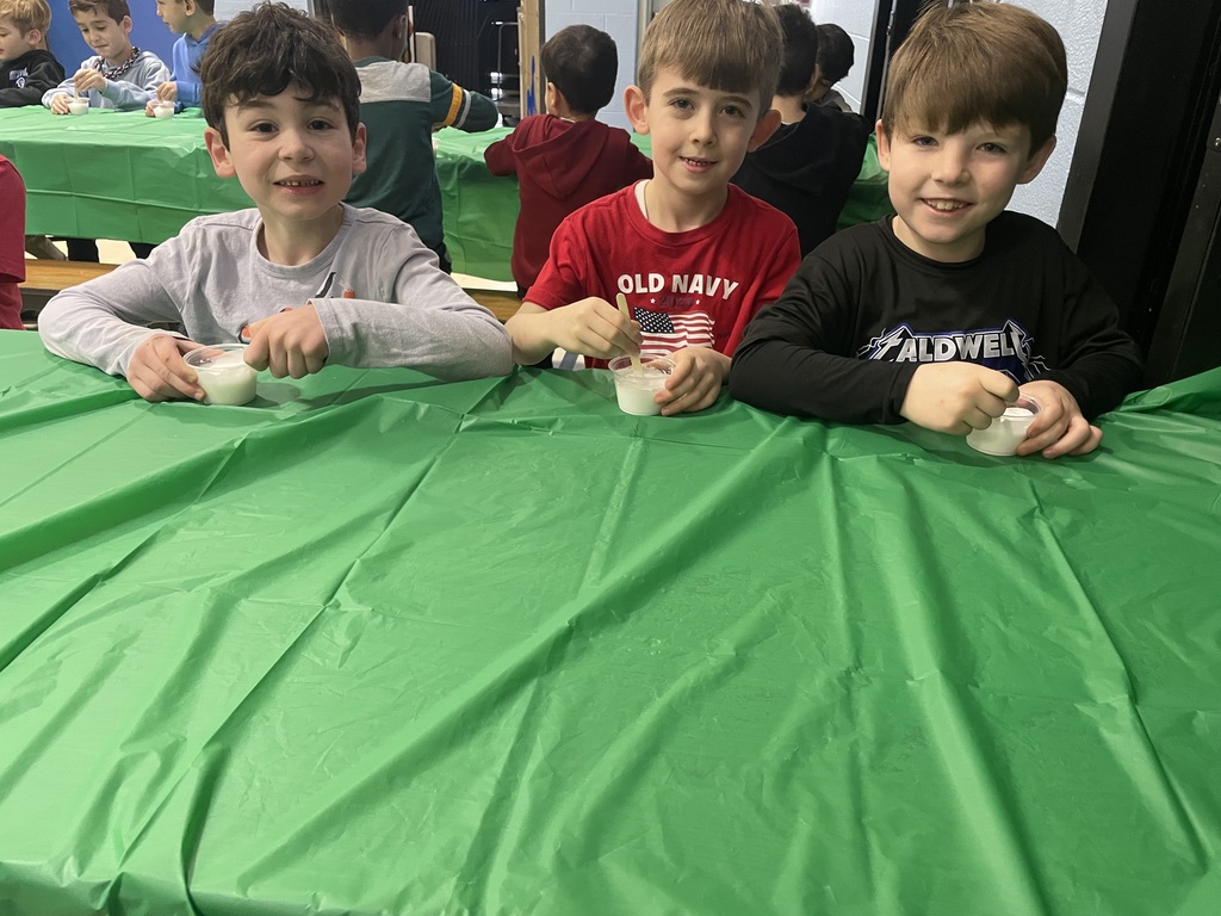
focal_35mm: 26
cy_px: 458
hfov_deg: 67.3
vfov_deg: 53.1
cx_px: 610
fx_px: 917
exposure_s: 1/60
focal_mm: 4.2
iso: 320
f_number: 1.6
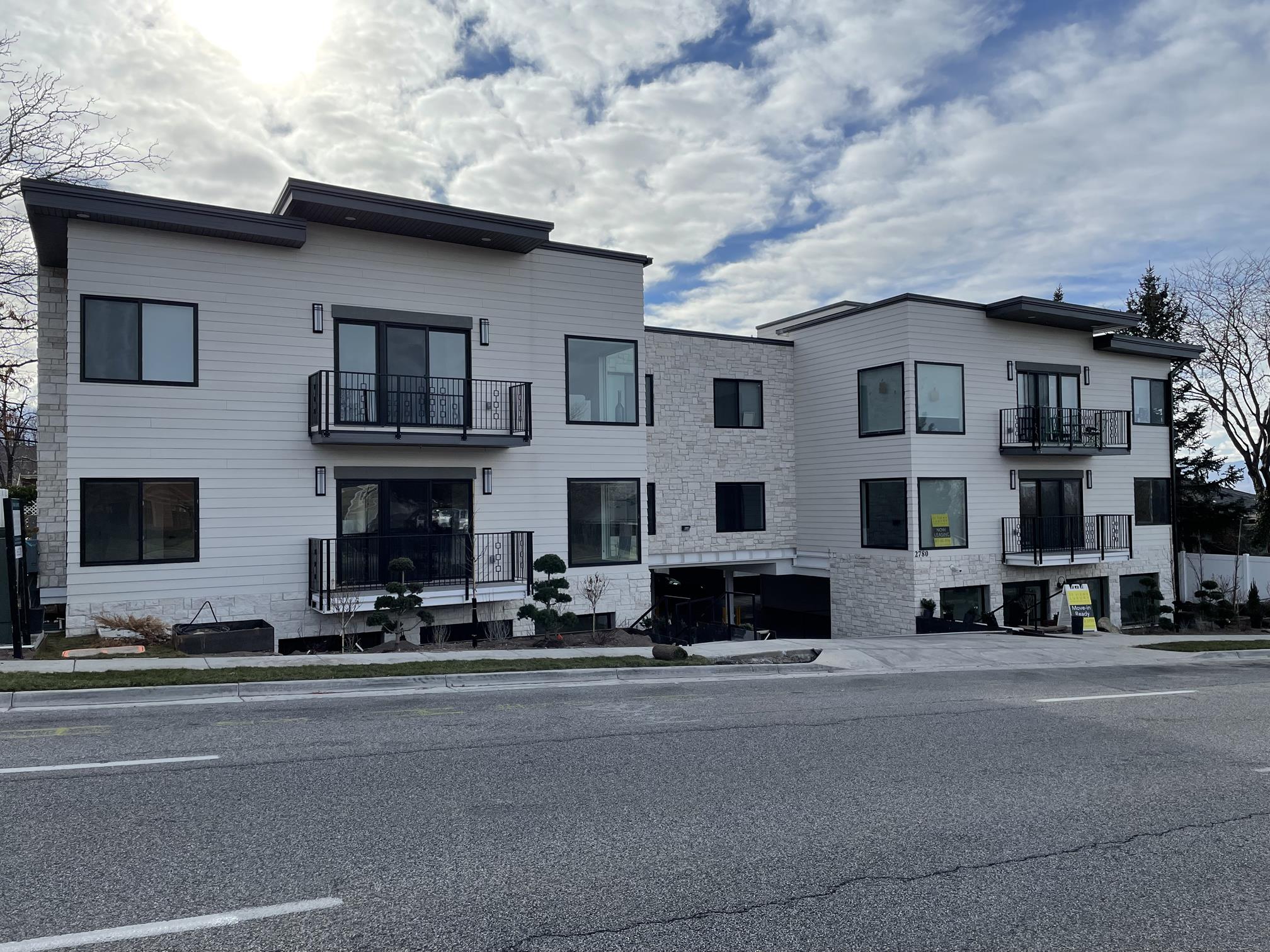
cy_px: 476
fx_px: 954
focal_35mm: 26
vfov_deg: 53.1
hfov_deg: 67.3
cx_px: 635
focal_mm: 4.2
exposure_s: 1/5051
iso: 32
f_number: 1.6
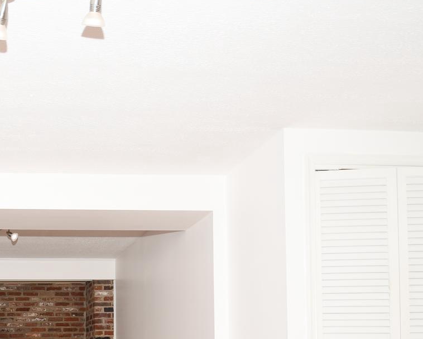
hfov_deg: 41.6
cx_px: 0
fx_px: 476
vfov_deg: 35.0
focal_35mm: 38
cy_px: 349
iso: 100
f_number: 3.5
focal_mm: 10
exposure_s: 1/160
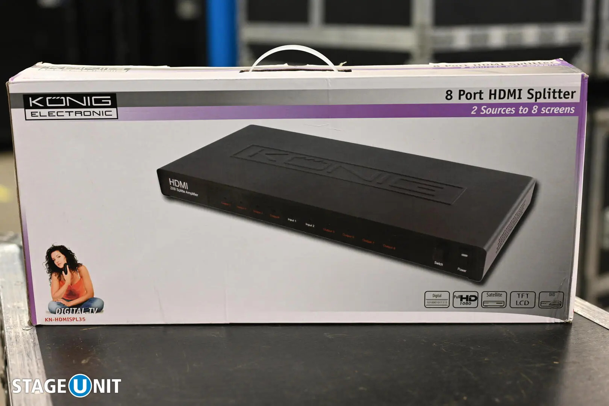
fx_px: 846
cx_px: 304
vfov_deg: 27.0
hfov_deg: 39.6
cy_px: 203
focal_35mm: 50
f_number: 2.8
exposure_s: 1/125
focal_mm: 50
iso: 2200
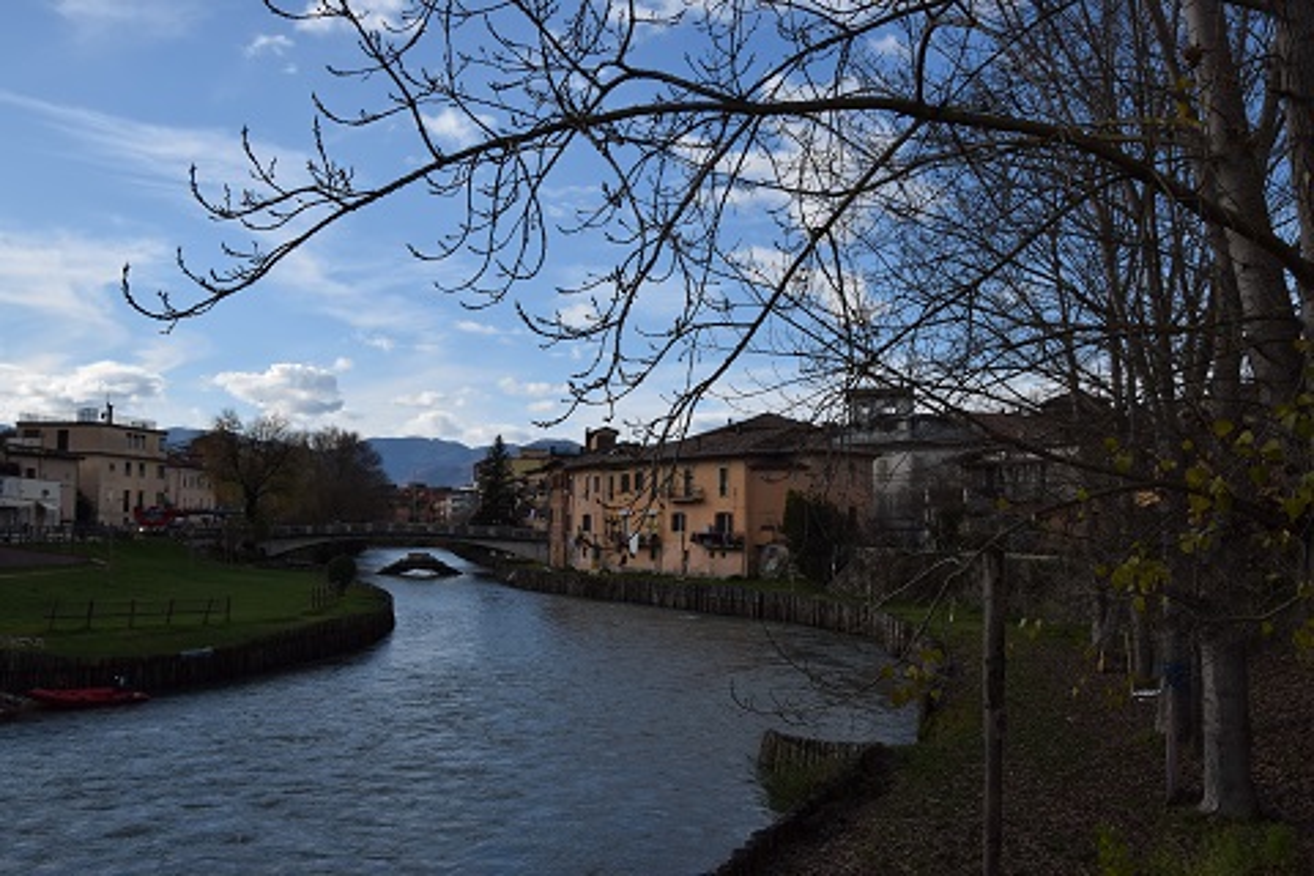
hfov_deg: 57.2
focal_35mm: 33
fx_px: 1204
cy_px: 438
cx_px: 657
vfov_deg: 40.0
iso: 100
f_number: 11
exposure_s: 1/200
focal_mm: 22
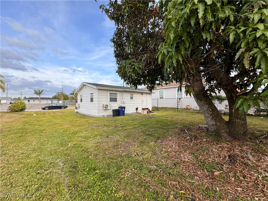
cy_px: 100
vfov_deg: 85.7
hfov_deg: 102.1
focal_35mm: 14
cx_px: 134
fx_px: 108
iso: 40
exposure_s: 1/196
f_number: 2.2
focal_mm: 2.22
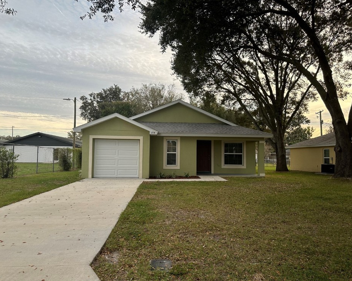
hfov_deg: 65.9
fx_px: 271
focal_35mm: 26
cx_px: 191
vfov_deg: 54.9
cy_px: 140
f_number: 1.78
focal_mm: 6.86
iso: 80
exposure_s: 1/412
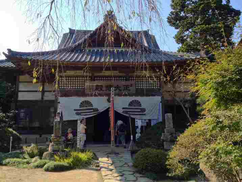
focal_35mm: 35
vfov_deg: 40.7
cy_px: 91
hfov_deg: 52.6
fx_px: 245
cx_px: 121
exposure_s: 1/302
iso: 50
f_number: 2.4
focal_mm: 4.28
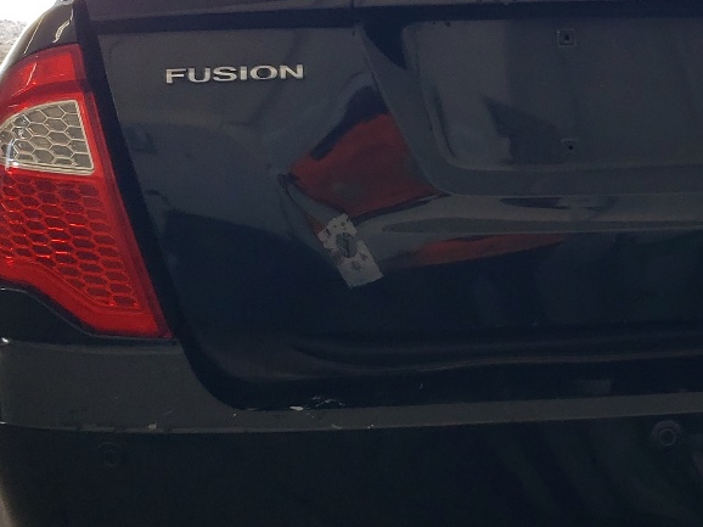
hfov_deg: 26.3
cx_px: 613
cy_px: 207
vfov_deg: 20.4
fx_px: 1462
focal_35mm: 72
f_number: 1.5
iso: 50
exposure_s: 1/238
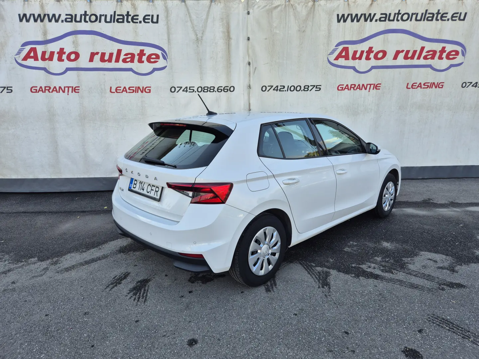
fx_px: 318
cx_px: 240
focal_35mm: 23
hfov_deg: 73.9
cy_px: 180
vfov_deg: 58.9
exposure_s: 1/336
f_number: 1.8
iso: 25
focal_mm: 5.4
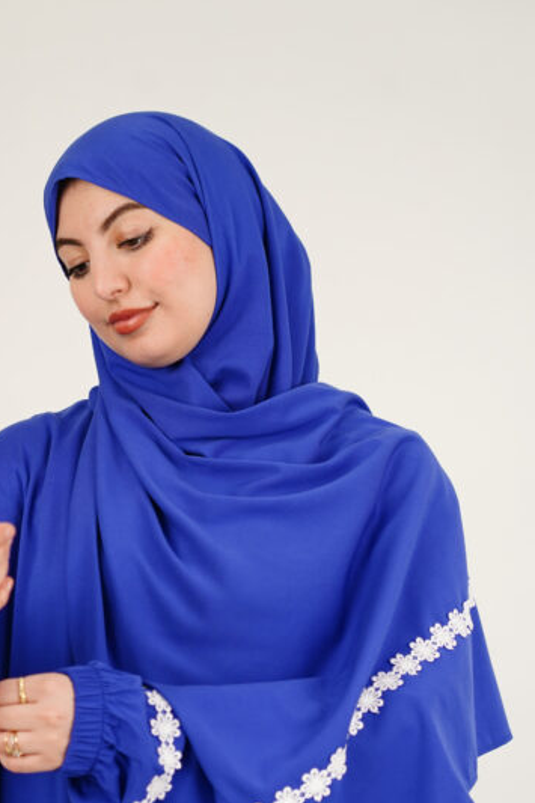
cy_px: 554
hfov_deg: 8.7
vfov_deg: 13.1
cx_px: 158
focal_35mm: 157
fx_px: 3502
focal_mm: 93
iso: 400
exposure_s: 1/160
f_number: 4
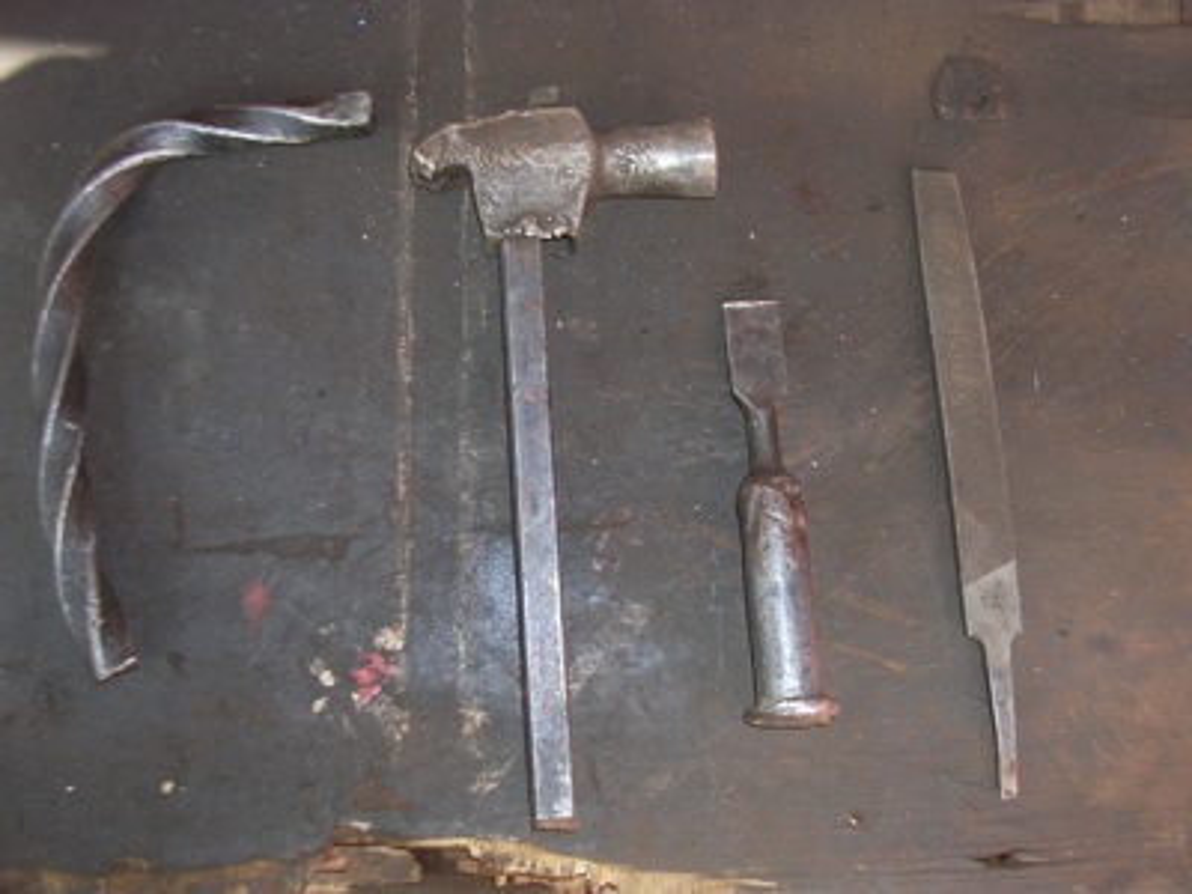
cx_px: 596
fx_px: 1309
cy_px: 447
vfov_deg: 37.7
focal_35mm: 38
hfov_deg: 49.0
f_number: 2.8
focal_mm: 5.8
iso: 50
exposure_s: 1/60.1
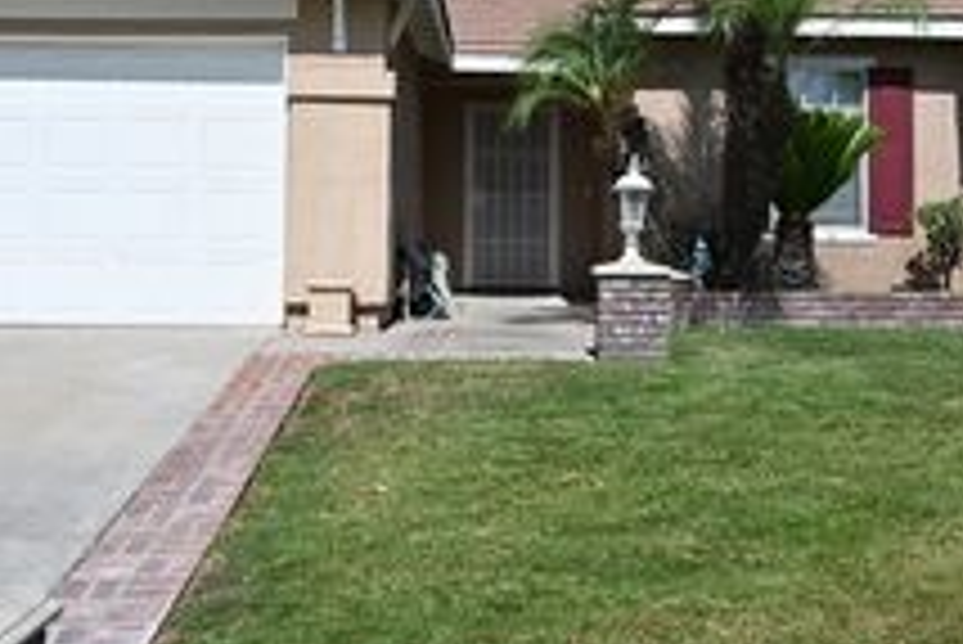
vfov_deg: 24.0
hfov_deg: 35.6
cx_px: 540
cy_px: 155
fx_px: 1499
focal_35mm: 56
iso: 1250
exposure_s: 1/1600
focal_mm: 24
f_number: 14
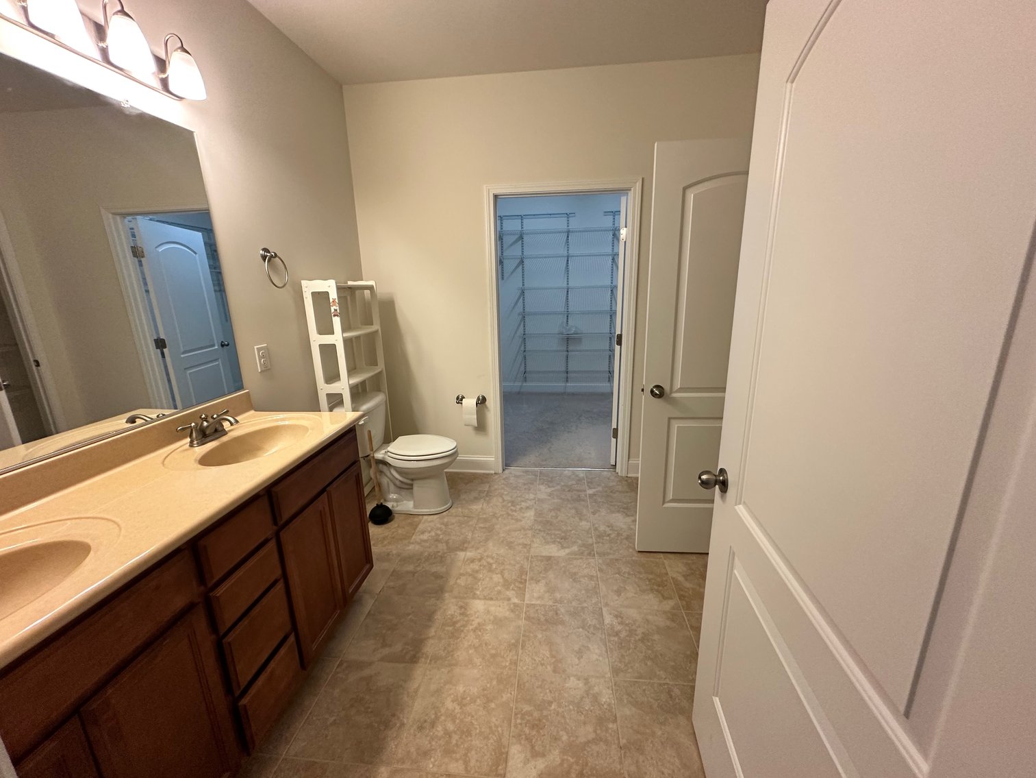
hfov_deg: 102.1
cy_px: 389
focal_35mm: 14
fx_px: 419
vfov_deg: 85.7
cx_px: 518
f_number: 2.2
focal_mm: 2.22
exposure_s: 1/120
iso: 250
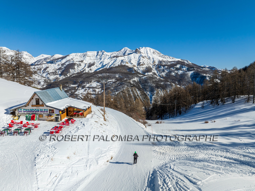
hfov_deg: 71.6
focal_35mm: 24
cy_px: 96
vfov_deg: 56.8
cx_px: 128
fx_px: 177
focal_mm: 12.3
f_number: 11
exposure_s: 1/320
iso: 100
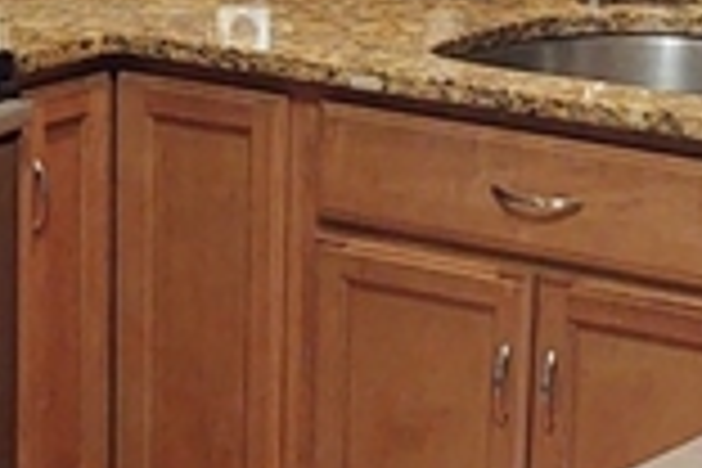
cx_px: 176
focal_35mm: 184
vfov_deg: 7.4
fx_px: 3588
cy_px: 387
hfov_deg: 11.1
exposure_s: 1/40
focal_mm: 4.75
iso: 197
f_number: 1.7
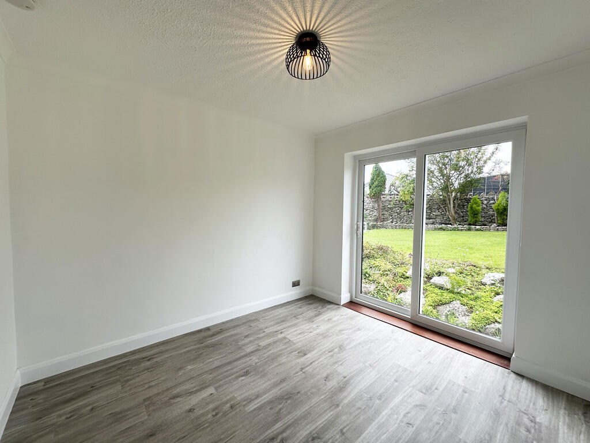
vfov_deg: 85.7
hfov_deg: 102.1
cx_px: 295
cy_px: 222
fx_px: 239
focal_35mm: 14
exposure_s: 1/258
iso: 40
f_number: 2.2
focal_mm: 2.22
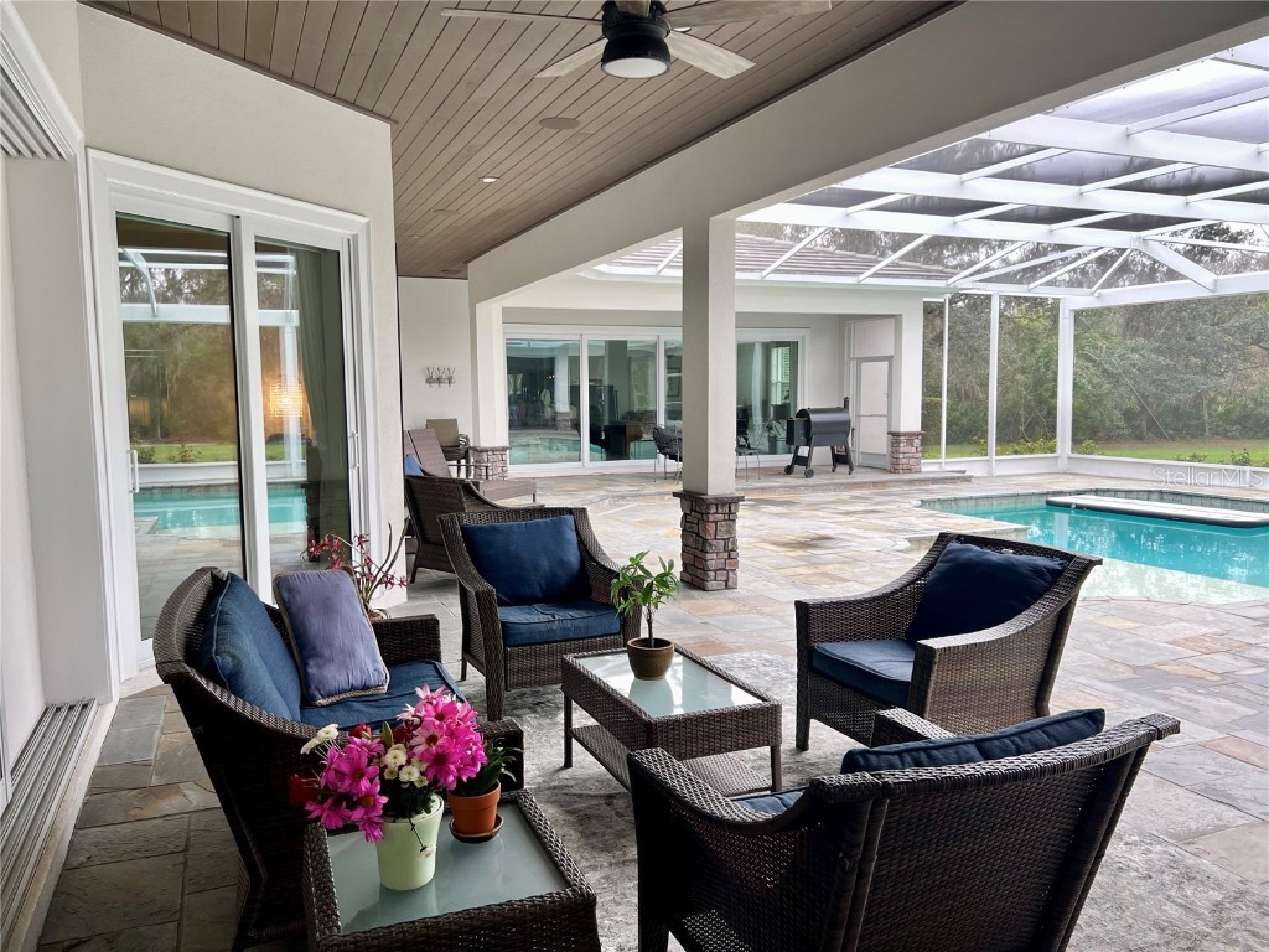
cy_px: 476
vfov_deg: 53.1
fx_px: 953
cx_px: 634
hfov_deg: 67.3
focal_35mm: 26
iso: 64
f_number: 1.5
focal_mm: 5.7
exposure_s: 1/121
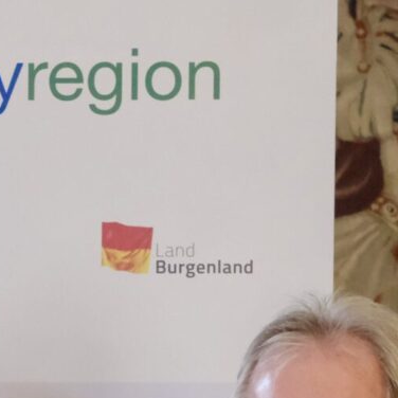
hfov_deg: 7.9
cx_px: -212
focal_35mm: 217
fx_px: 2823
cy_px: 541
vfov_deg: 7.9
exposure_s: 1/200
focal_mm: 33
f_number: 2.5
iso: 4000
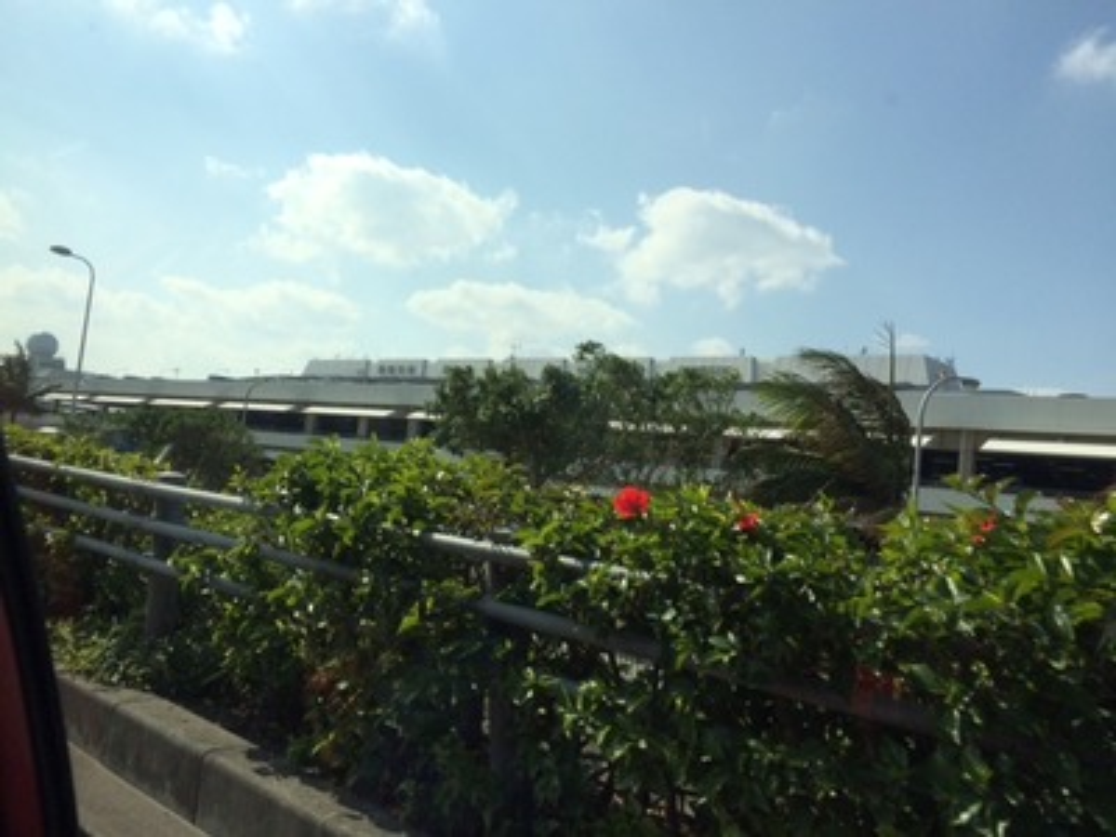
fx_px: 935
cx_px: 558
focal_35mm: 29
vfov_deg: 48.2
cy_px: 418
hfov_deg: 61.7
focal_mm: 4.15
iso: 32
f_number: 2.2
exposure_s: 1/3425
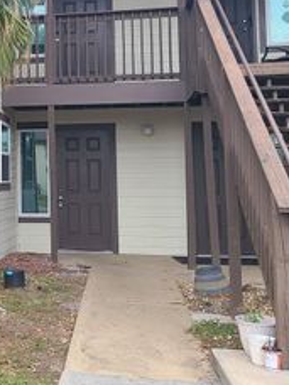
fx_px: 635
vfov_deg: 33.5
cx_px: -19
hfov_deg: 24.2
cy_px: 134
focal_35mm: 57
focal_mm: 5.4
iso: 50
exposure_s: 1/120
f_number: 1.8
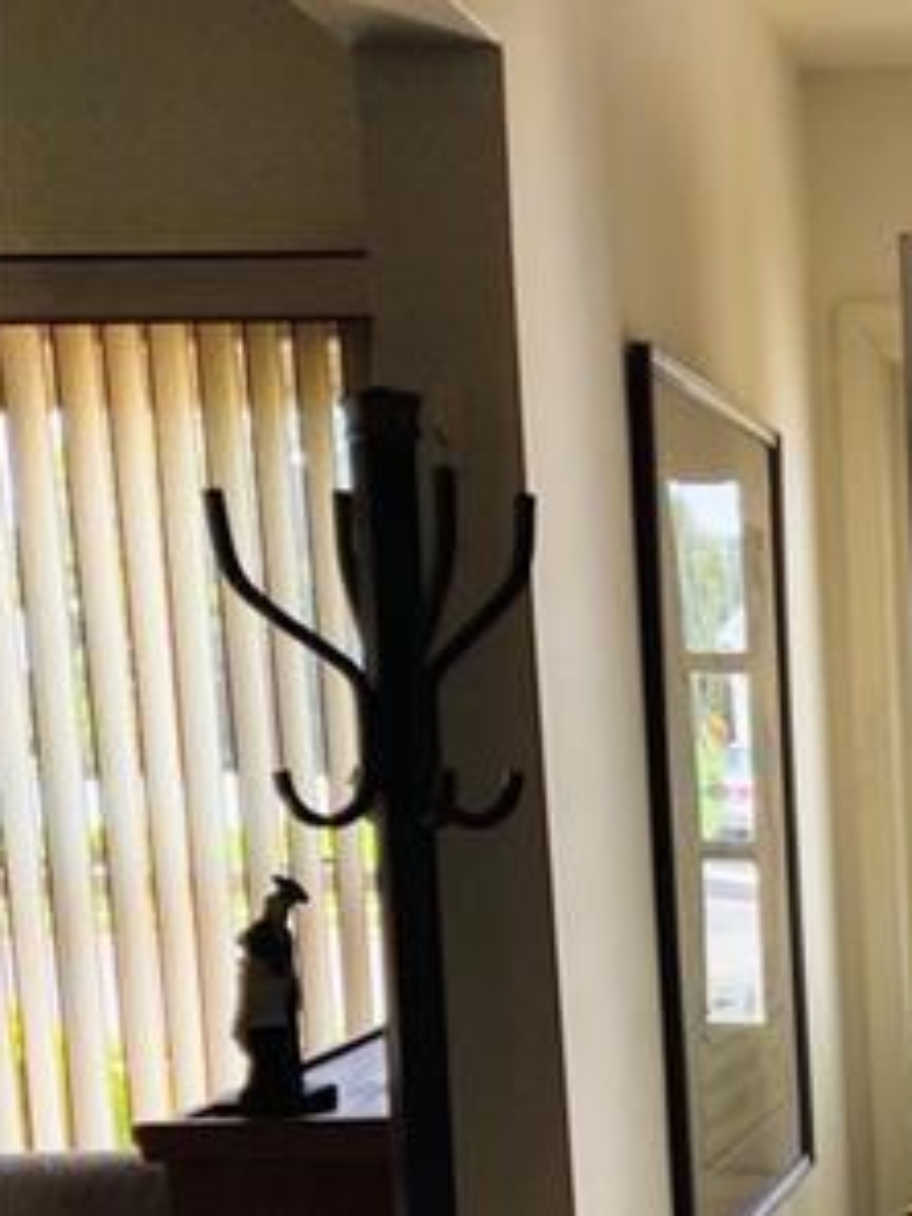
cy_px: 1175
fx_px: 2459
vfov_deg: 26.5
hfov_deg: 19.5
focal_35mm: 70
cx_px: 1171
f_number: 1.7
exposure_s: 1/1162
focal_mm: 4.75
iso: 100
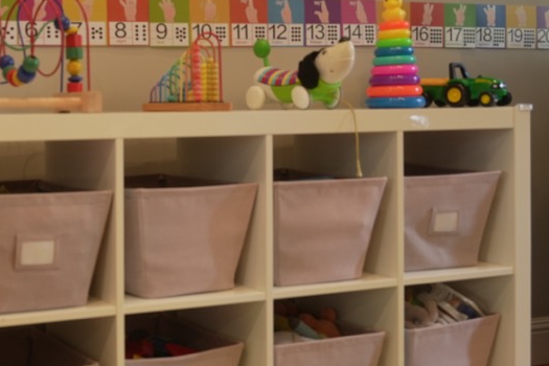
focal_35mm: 61
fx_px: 930
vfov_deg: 22.2
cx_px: 51
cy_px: 118
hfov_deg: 31.3
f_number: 2.8
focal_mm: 32
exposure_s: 1/50
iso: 640
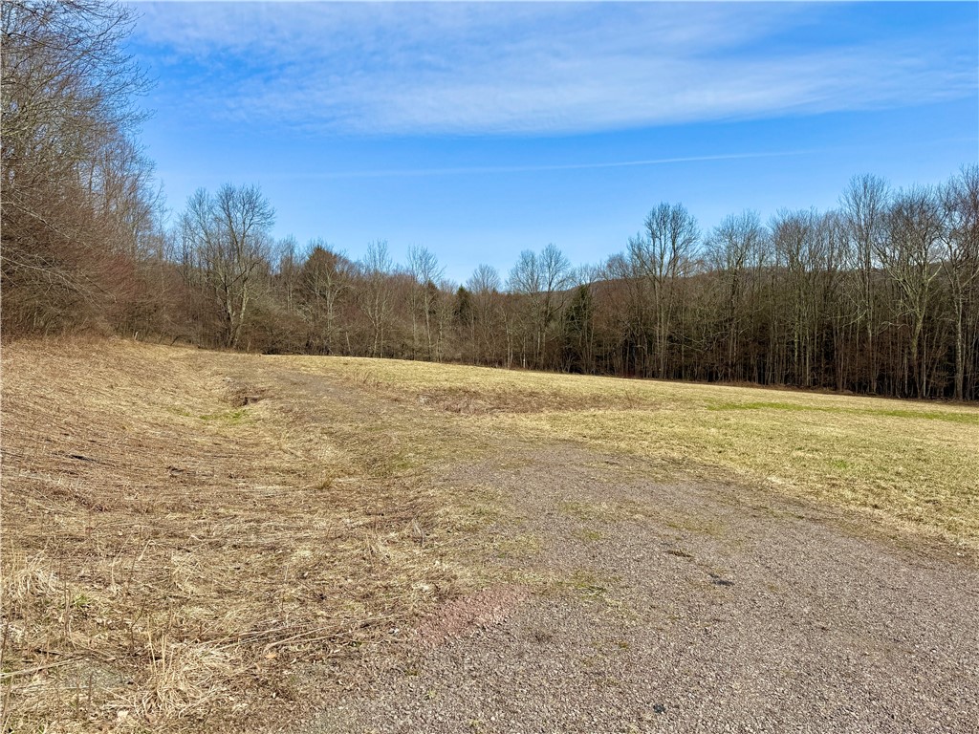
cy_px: 367
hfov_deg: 71.6
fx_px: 679
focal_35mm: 24
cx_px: 490
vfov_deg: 56.8
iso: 80
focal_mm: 6.76
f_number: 1.78
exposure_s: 1/4975
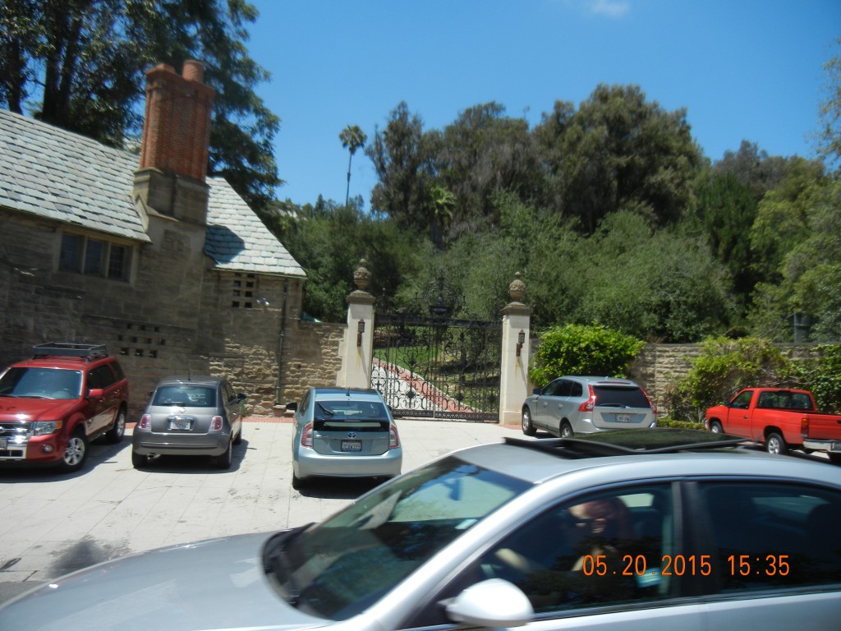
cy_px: 316
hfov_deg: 60.0
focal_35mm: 30
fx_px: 729
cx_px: 420
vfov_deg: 46.8
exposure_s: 1/383
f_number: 7
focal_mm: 5.4
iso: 160
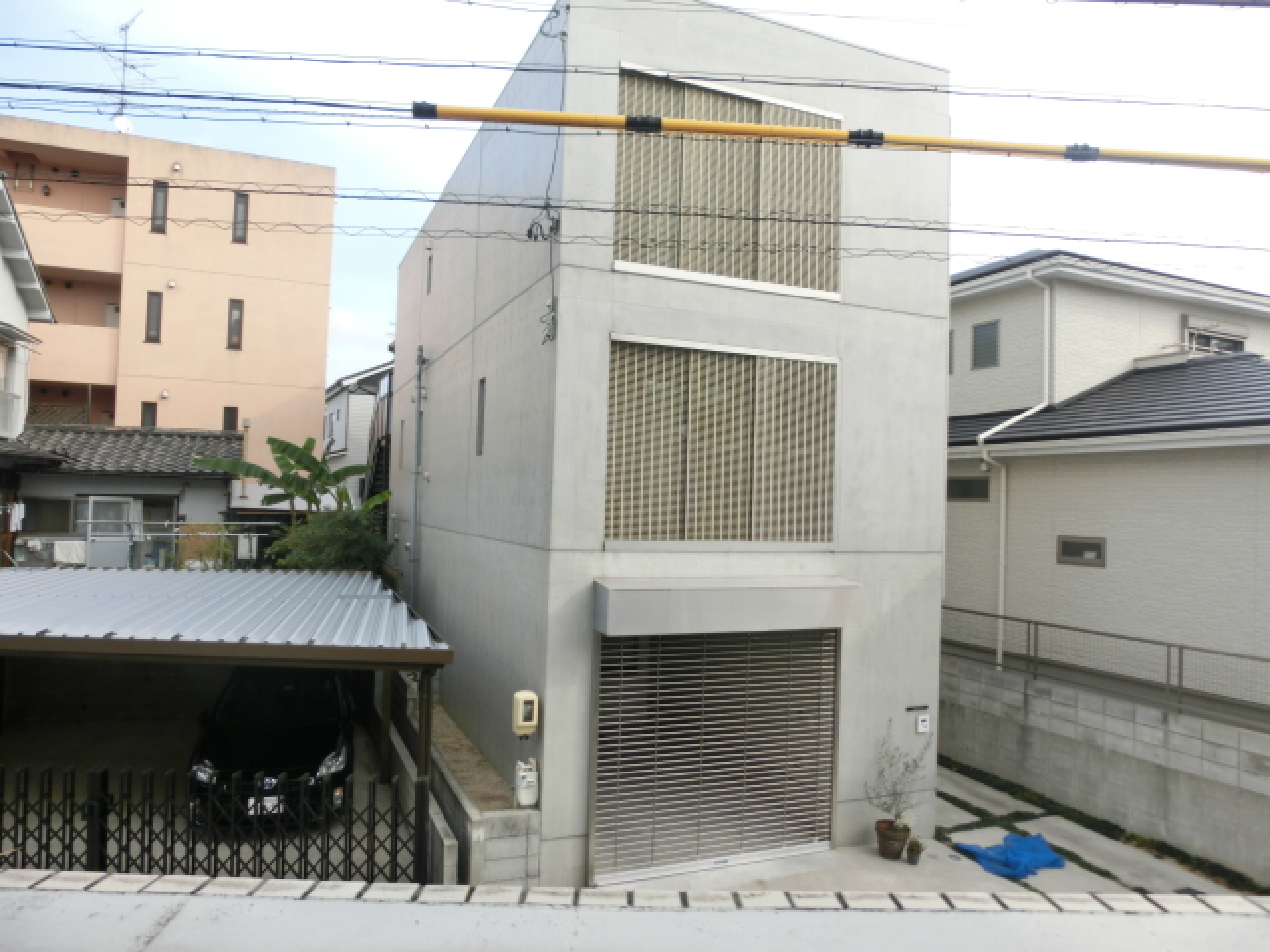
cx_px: 635
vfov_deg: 56.8
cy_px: 476
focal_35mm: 24
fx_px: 881
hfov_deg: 71.6
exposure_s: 1/400
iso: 80
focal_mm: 4.24
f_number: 3
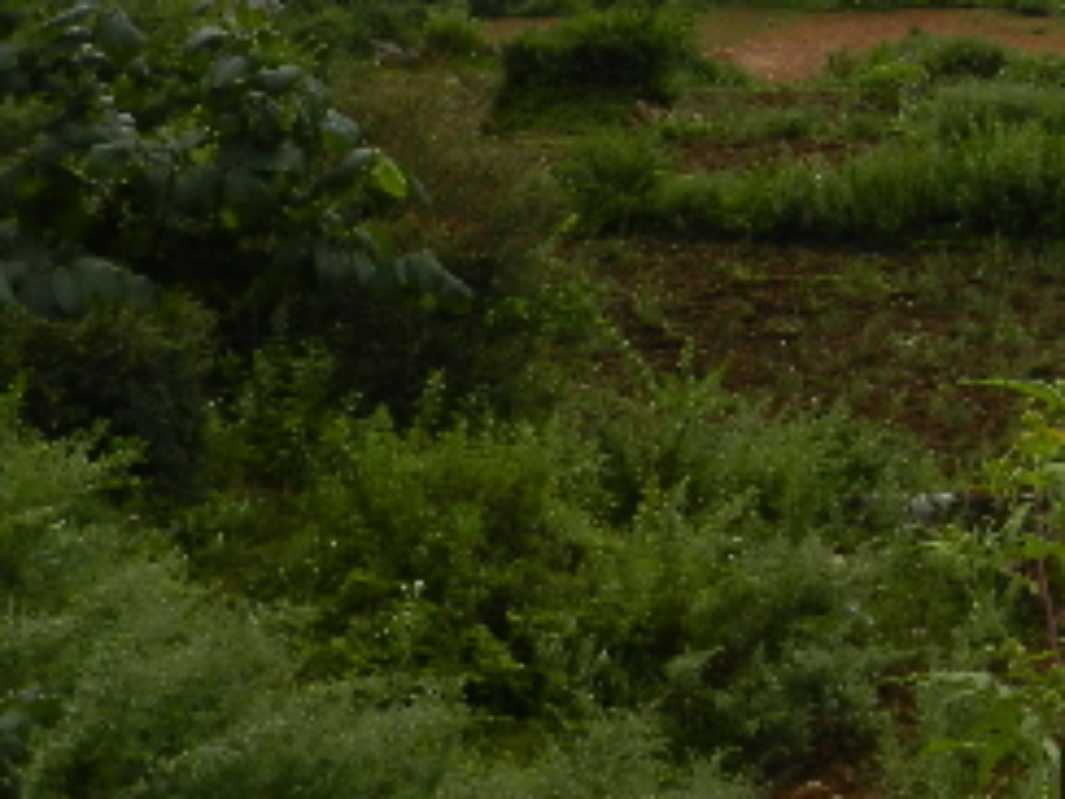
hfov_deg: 22.4
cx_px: 1187
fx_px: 2523
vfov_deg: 17.0
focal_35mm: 82
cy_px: -214
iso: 160
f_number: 3.5
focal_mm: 4.5
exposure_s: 1/800
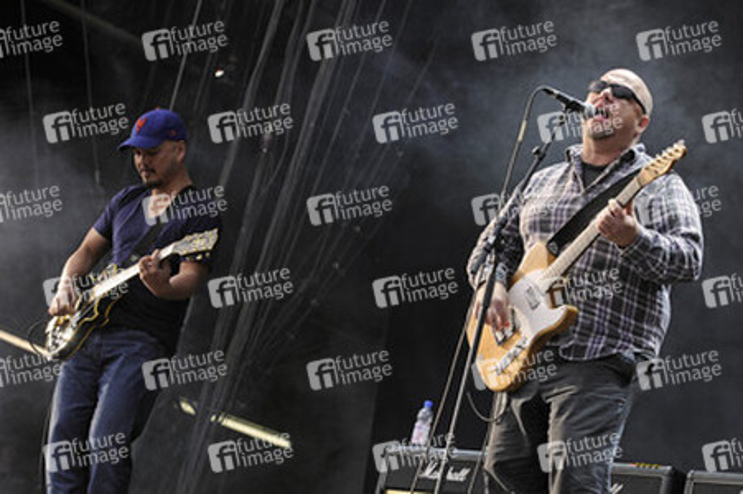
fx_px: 2475
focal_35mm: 120
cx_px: 372
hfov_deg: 17.1
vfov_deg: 11.4
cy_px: 247
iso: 200
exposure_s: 1/200
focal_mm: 80
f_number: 6.3
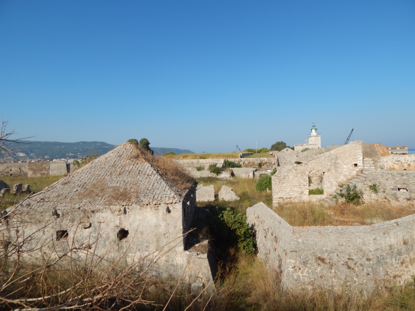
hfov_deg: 76.4
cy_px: 156
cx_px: 208
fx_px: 264
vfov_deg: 61.1
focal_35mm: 22
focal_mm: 4
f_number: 6
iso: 125
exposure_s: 1/640
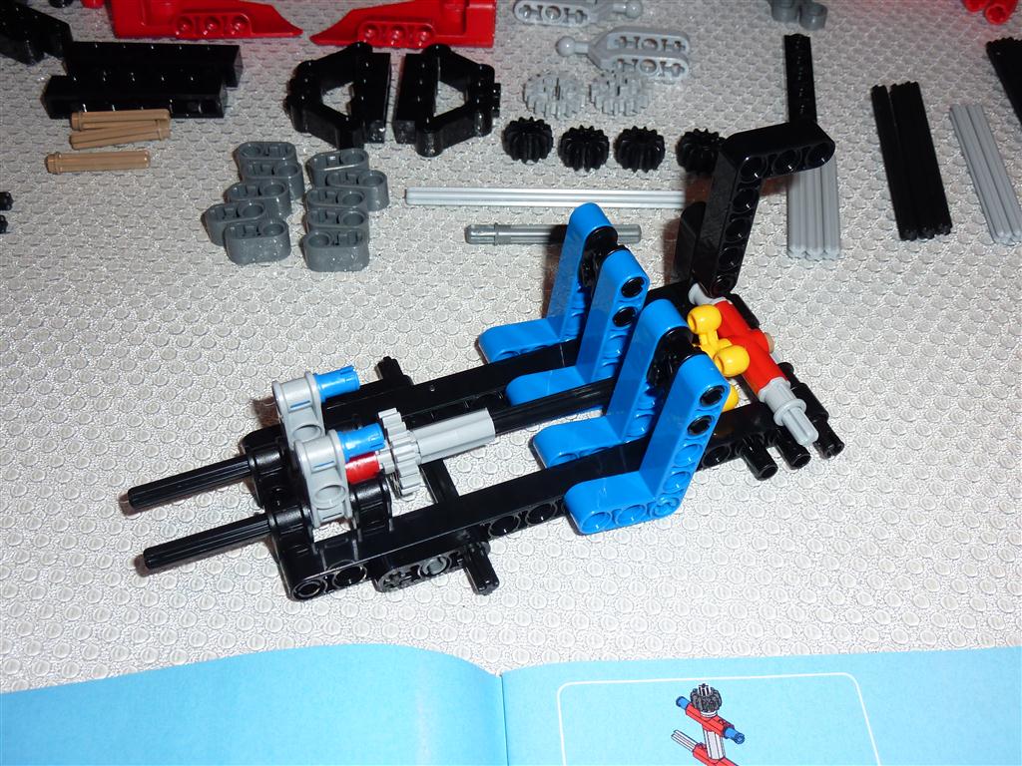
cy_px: 383
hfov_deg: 46.8
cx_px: 511
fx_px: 1181
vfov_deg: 36.0
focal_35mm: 40
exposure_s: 1/125
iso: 100
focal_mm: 6.5
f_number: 4
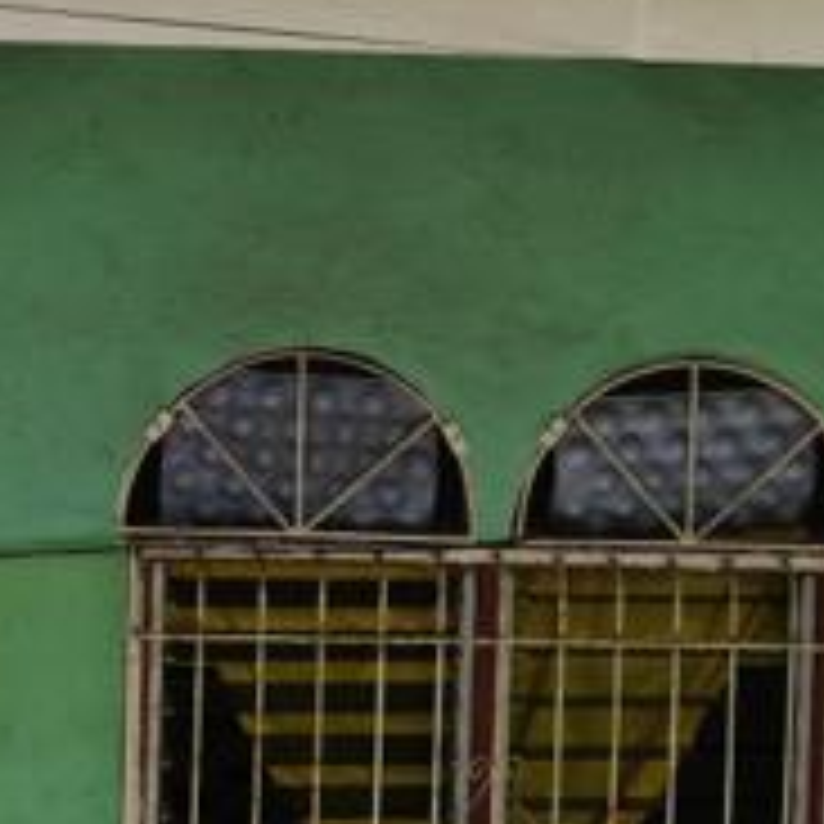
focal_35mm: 118
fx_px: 3178
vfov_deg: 14.8
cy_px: 473
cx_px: 464
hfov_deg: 14.8
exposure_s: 1/170
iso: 160
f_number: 5.6
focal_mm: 35
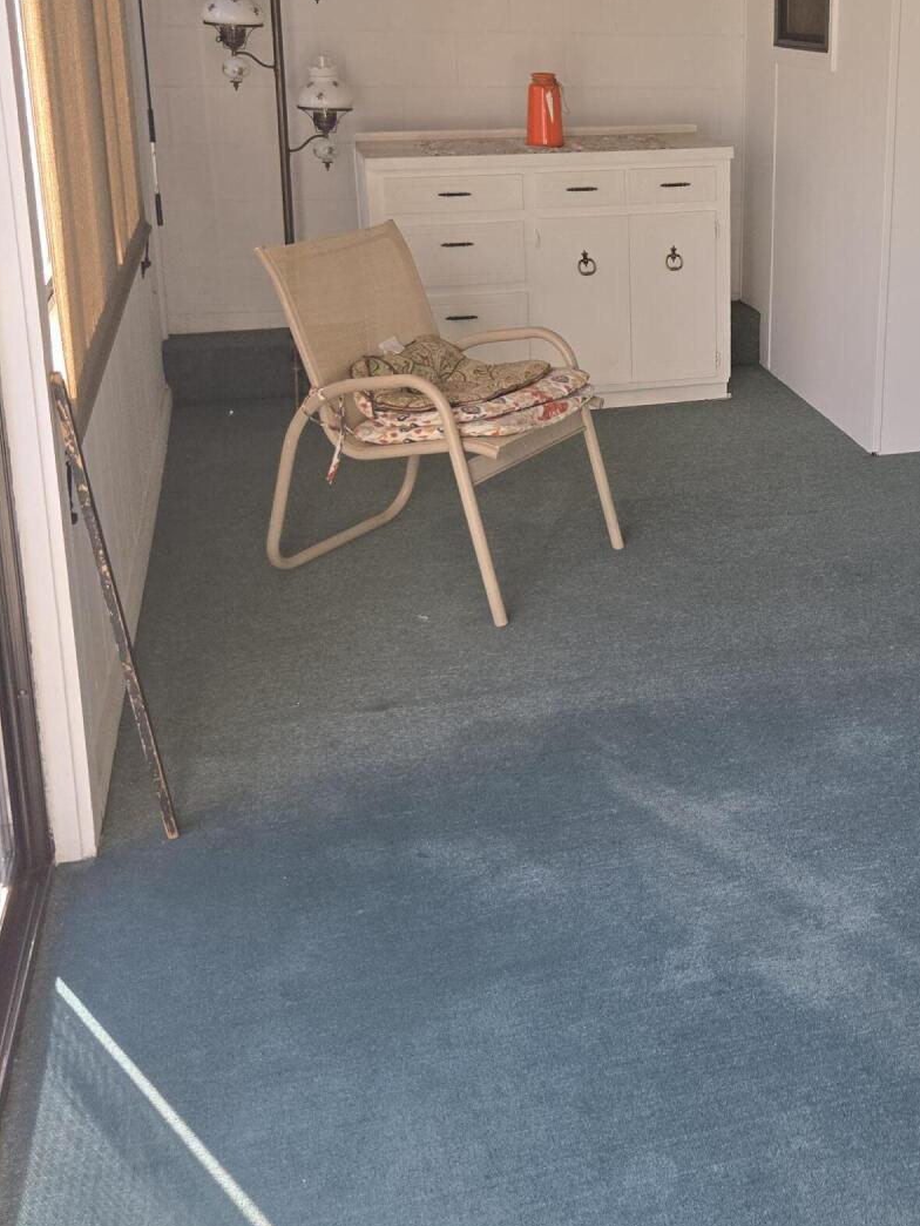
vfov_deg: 42.4
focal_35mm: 44
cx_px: 729
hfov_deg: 32.0
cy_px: 407
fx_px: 1559
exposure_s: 1/508
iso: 125
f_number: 1.8
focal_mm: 5.4
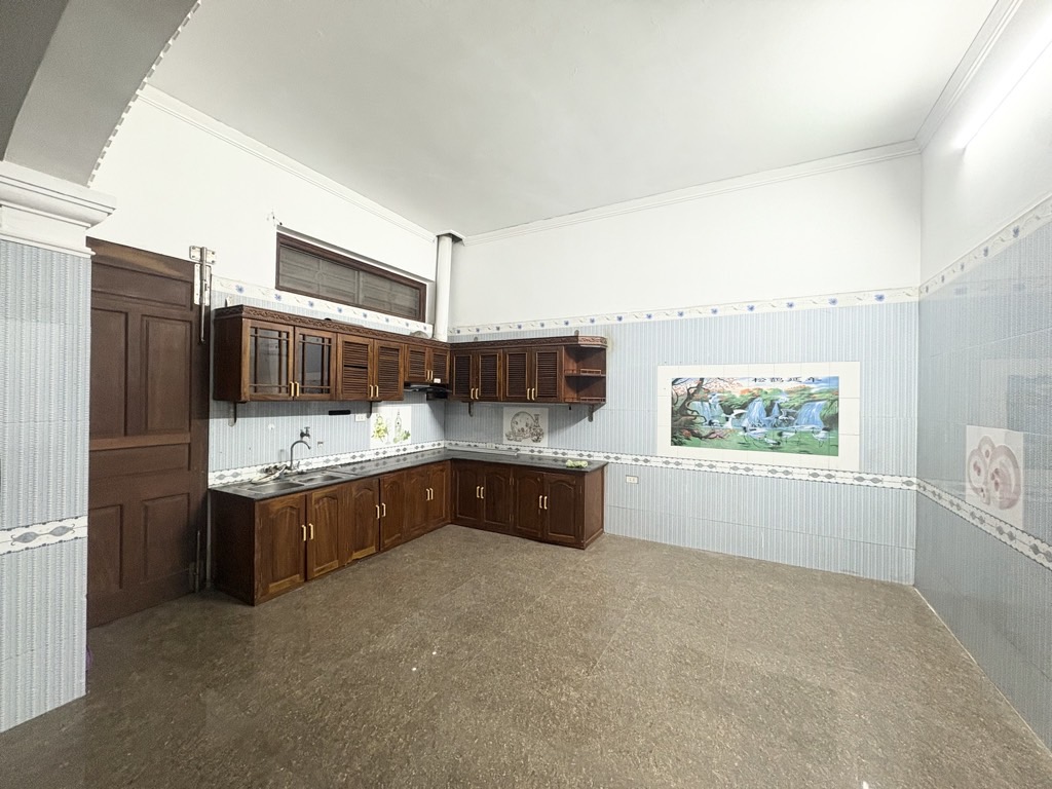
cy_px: 394
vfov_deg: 85.7
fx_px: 425
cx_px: 526
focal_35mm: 14
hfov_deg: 102.1
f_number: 2.2
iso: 320
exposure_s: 1/50
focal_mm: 2.22
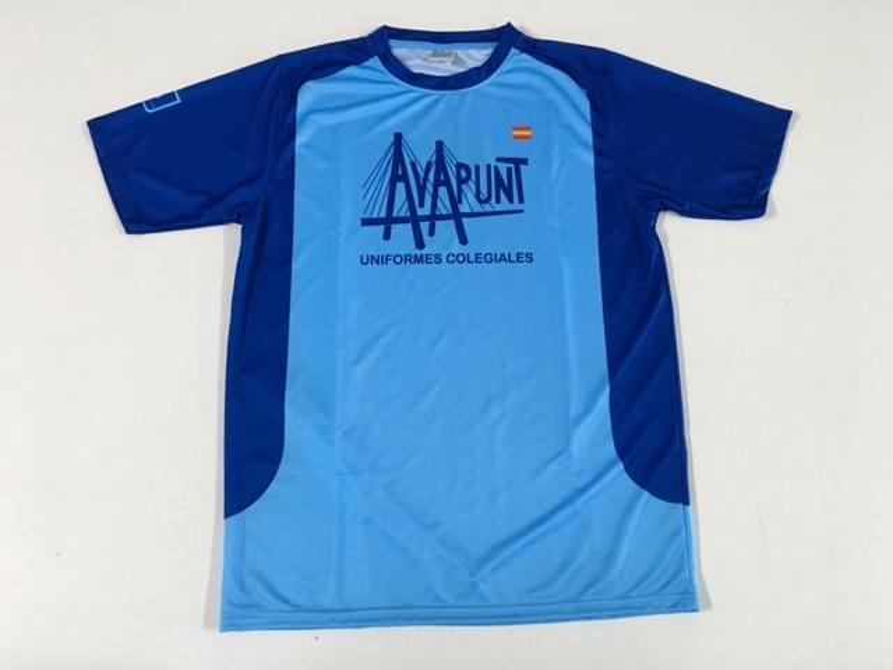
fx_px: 748
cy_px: 335
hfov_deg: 61.7
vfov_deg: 48.2
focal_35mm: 29
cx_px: 446
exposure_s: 1/33
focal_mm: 4.15
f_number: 2.2
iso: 160
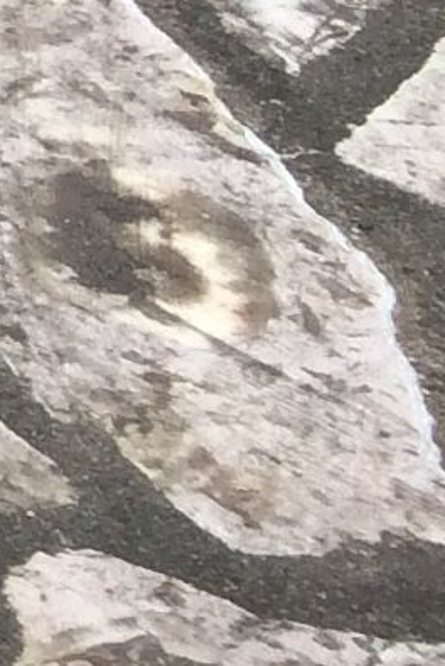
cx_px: -2233
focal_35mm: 249
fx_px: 4608
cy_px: -1123
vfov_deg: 7.5
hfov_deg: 4.3
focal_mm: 4.15
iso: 32
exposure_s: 1/134
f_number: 2.2
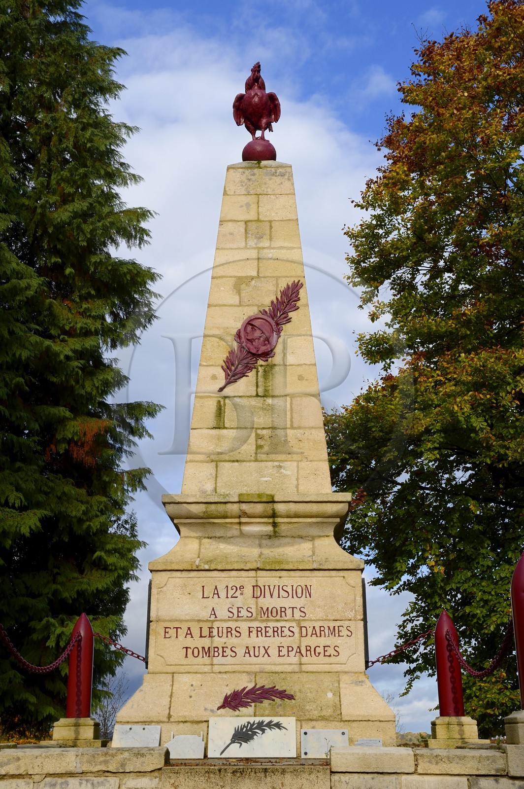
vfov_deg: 41.1
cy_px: 394
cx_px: 262
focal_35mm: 48
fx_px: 1050
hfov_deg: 28.0
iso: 400
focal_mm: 48
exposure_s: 1/200
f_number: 16
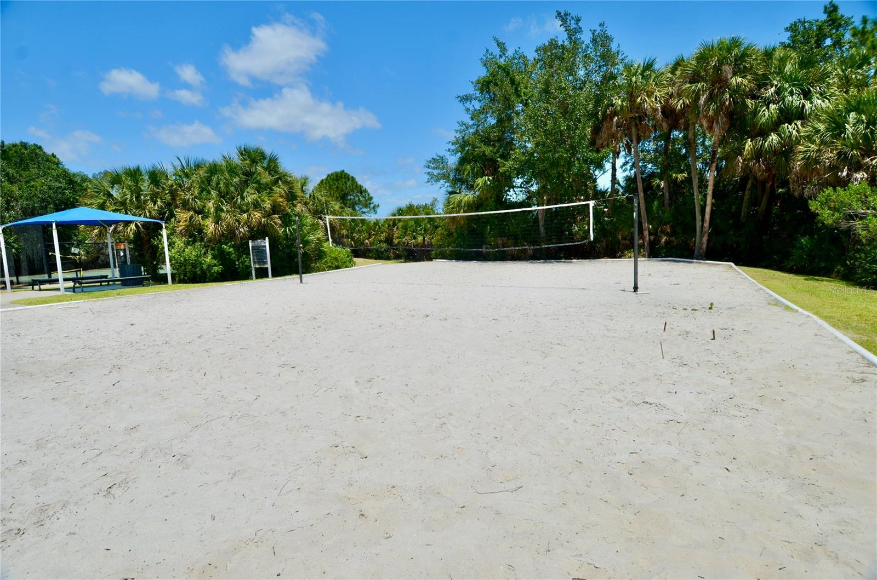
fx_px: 875
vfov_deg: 36.7
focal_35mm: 36
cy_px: 290
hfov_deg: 53.2
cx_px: 438
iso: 100
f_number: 9
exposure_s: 1/320
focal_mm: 24
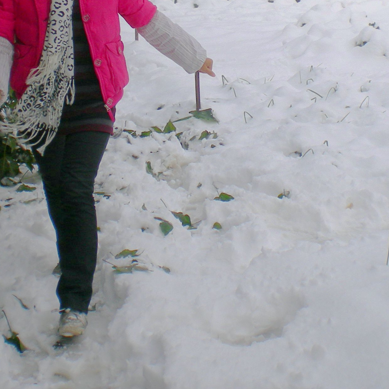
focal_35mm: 83
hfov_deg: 20.9
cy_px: 56
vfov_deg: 20.6
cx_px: 221
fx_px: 1055
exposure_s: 1/399
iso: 50
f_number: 4.6
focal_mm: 6.3
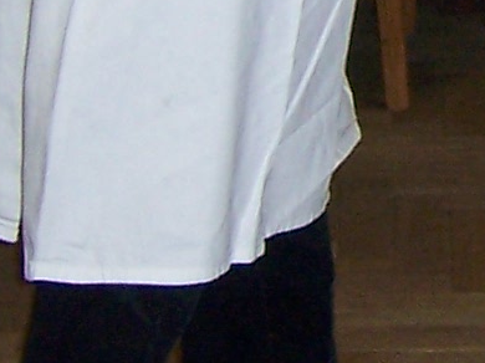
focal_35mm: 238
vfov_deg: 6.1
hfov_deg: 7.9
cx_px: 984
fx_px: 3333
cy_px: -364
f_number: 2.8
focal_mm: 6.2
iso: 125
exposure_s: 1/60
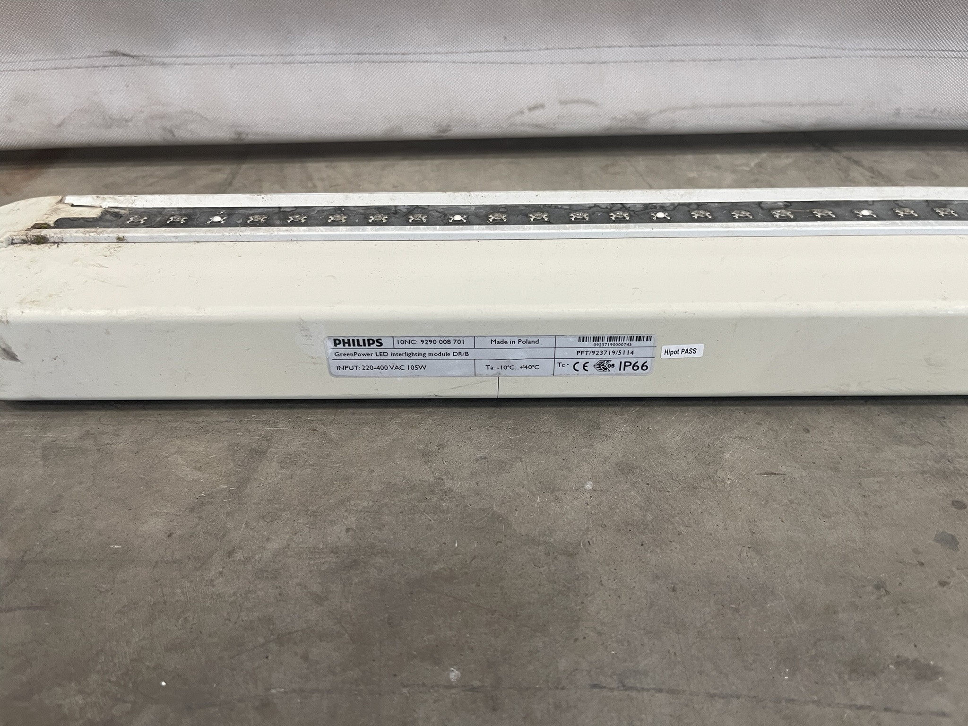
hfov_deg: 69.4
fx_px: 699
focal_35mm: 25
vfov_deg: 54.9
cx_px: 484
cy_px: 363
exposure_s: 1/97
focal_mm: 5.1
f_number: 1.6
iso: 125
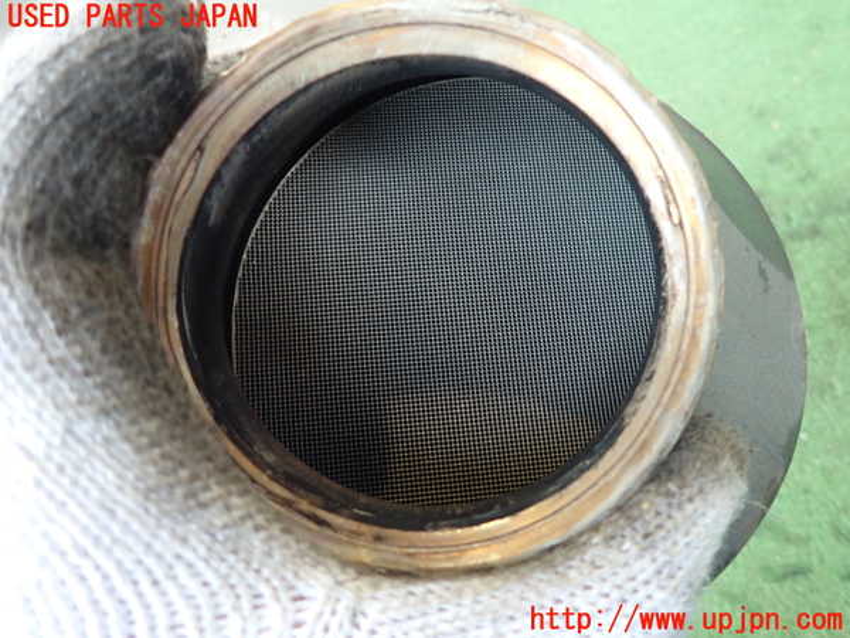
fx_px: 614
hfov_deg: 69.4
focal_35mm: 25
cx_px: 425
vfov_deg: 54.9
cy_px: 319
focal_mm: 4.5
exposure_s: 1/30
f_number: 2
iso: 200
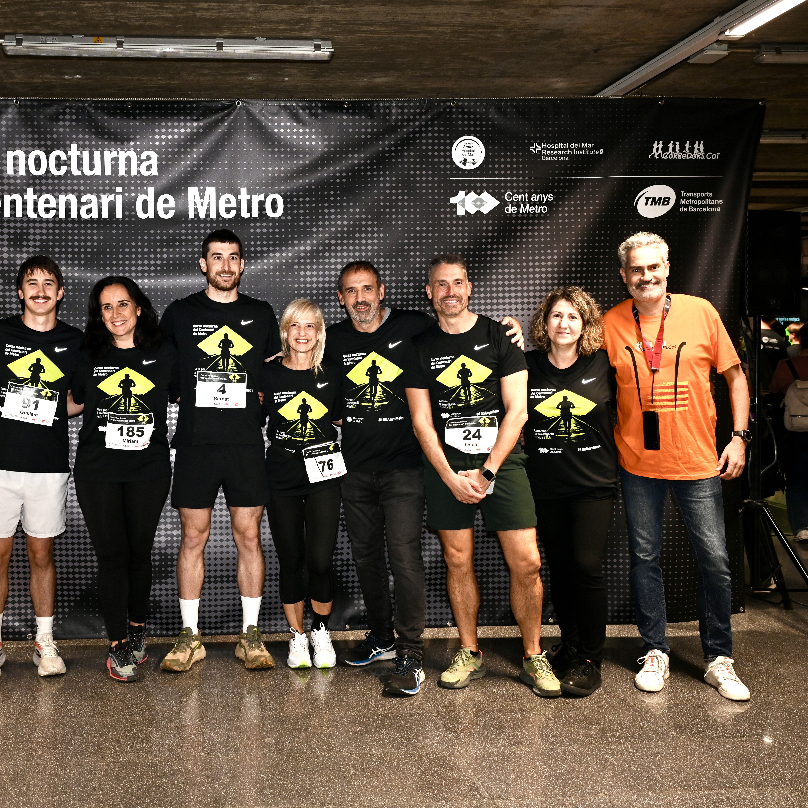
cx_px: 301
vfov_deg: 44.9
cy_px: 404
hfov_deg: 44.5
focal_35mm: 37
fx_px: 977
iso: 800
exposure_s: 1/60
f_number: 5.6
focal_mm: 29
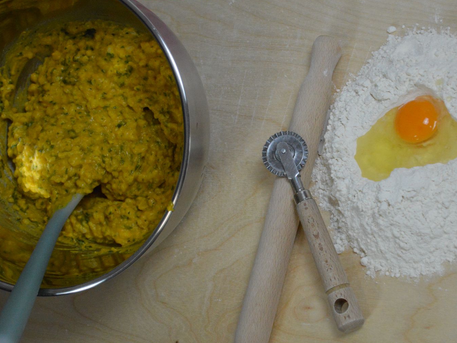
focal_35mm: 107
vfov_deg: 13.9
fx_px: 1408
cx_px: 307
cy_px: 196
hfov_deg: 18.4
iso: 3200
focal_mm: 55
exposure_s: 1/400
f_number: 5.6
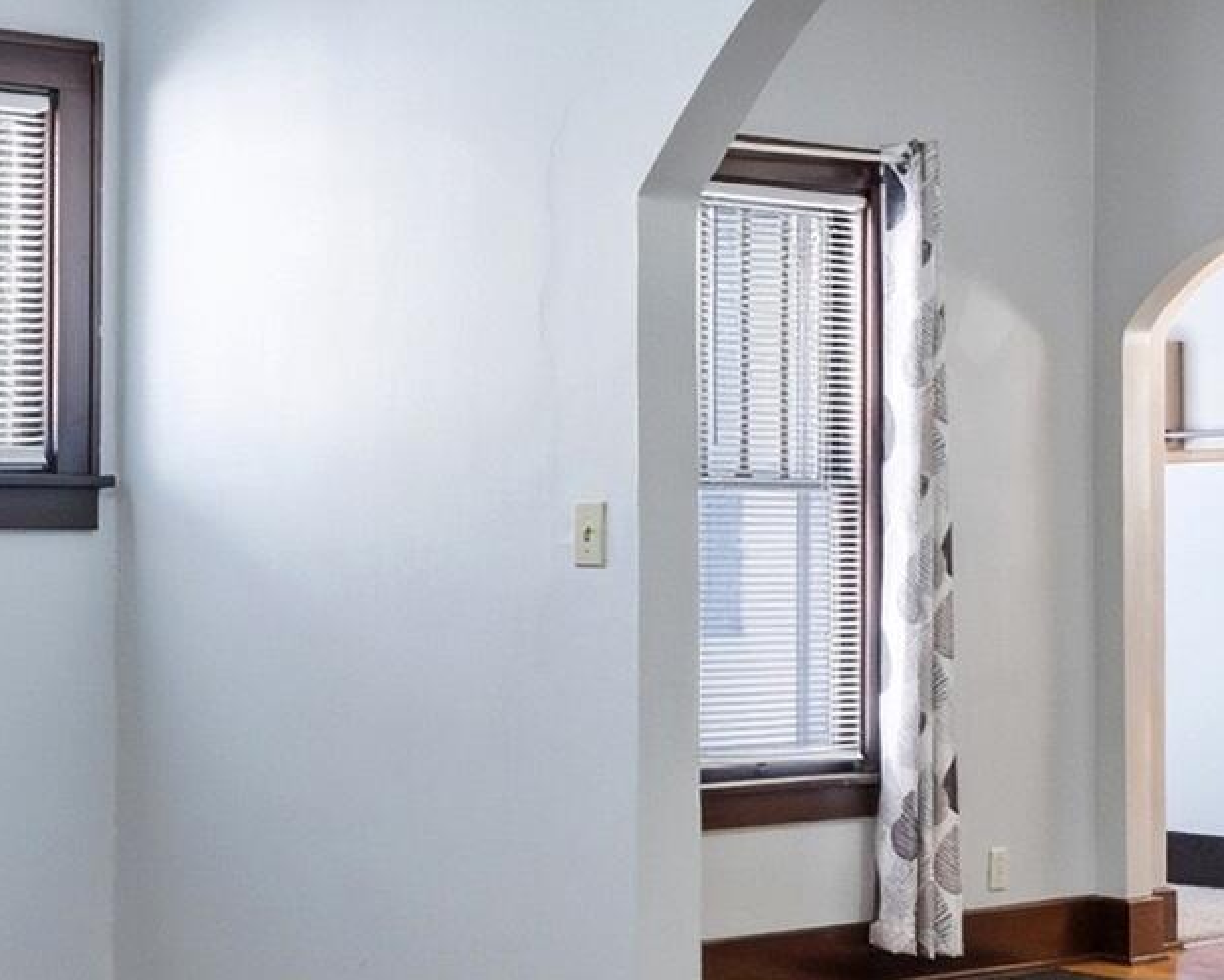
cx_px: 18
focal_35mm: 73
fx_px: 2645
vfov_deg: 21.0
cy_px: 520
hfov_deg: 24.9
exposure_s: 1/30
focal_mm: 16
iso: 500
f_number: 9
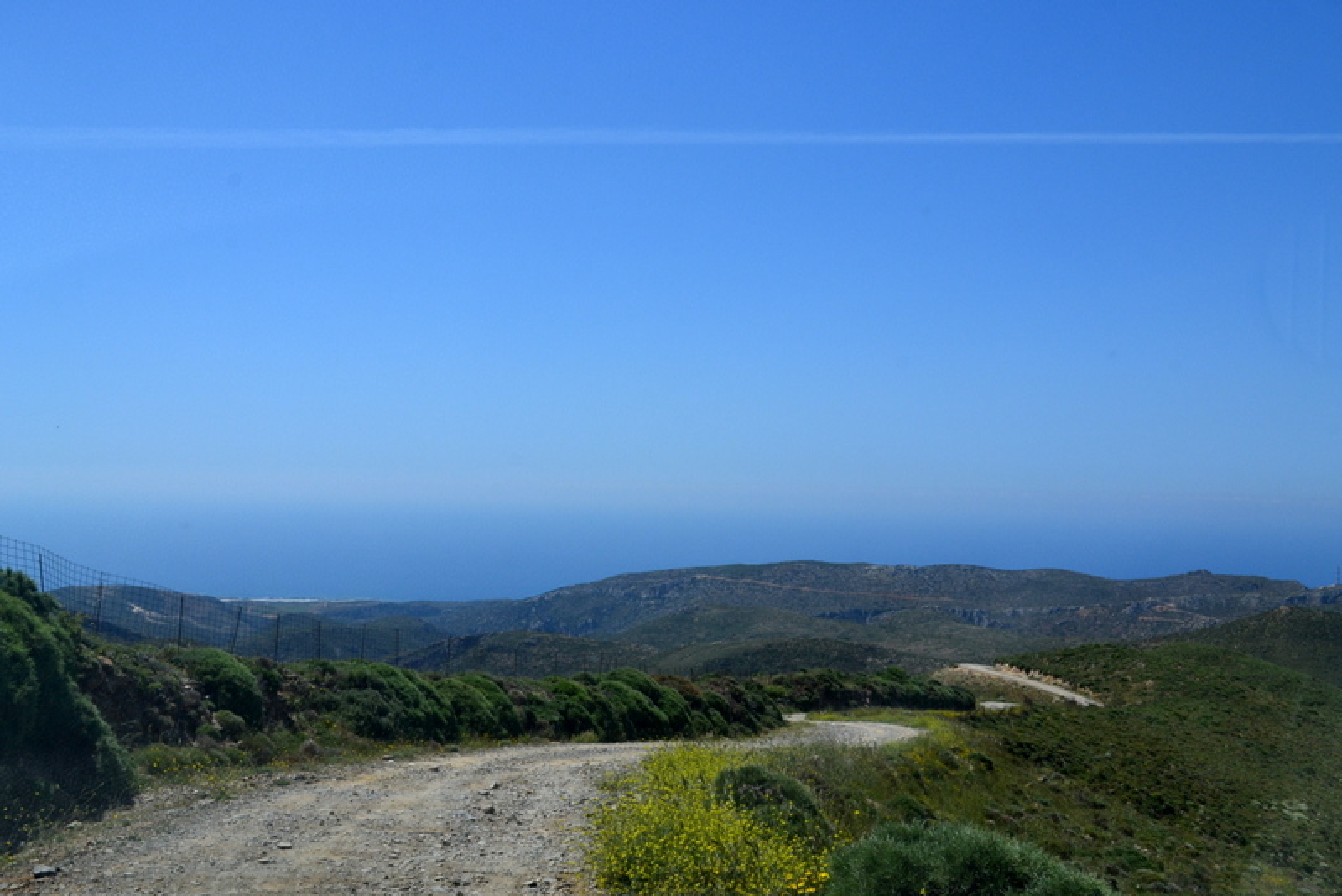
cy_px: 448
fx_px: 1342
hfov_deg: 53.1
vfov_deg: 36.9
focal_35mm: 36
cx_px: 671
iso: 360
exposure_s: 1/500
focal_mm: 24
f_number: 11
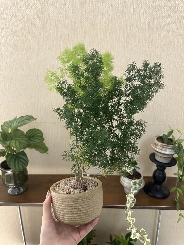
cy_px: 122
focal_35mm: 24
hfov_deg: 56.8
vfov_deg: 71.6
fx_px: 170
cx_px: 92
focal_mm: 6.86
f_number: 1.78
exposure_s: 1/50
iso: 500
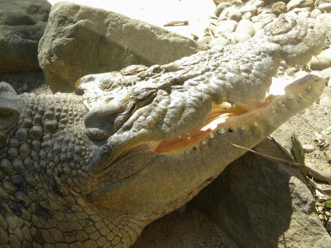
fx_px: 1004
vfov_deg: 14.1
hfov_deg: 18.7
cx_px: 166
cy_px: 124
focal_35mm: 105
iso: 80
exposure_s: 1/134
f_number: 5.9
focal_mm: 18.9
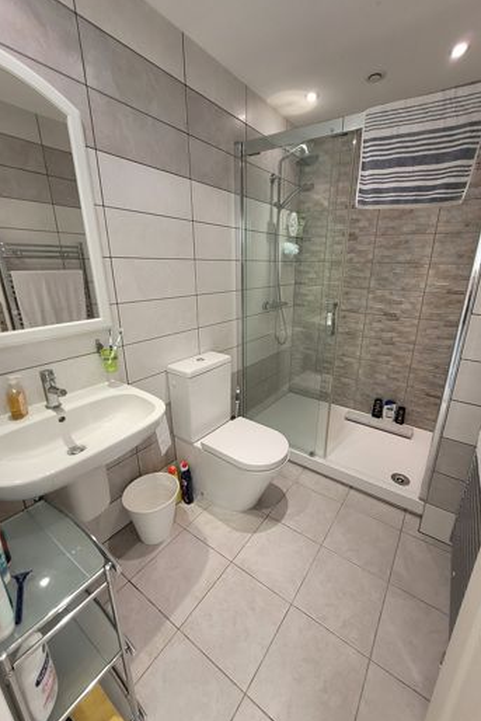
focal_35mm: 14
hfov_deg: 80.9
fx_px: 280
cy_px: 358
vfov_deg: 104.2
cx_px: 269
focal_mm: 1.74
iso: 100
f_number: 2.2
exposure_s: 1/50
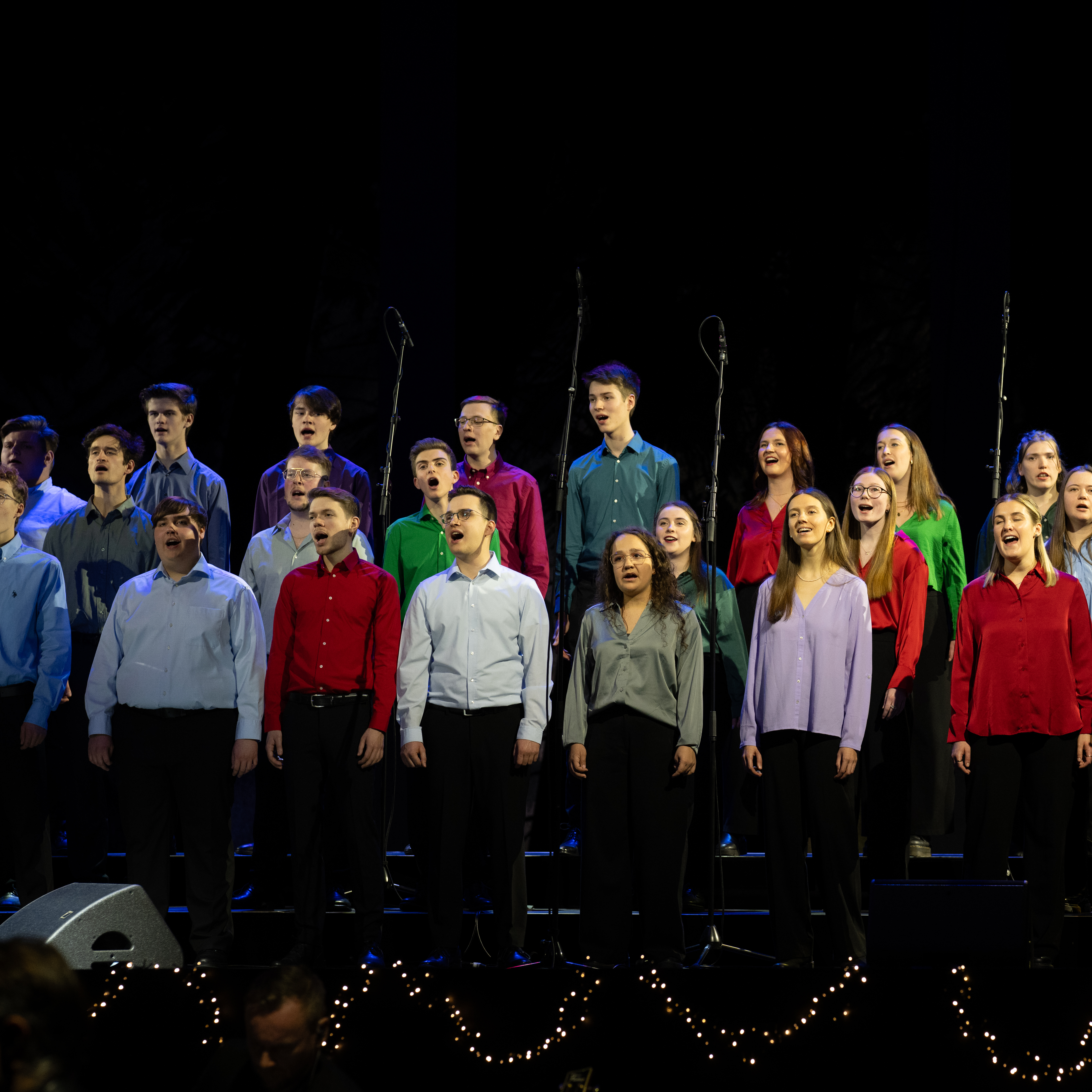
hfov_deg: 15.9
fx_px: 3890
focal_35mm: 109
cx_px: 818
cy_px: 545
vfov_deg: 16.0
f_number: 3.2
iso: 1000
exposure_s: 1/250
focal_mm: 85
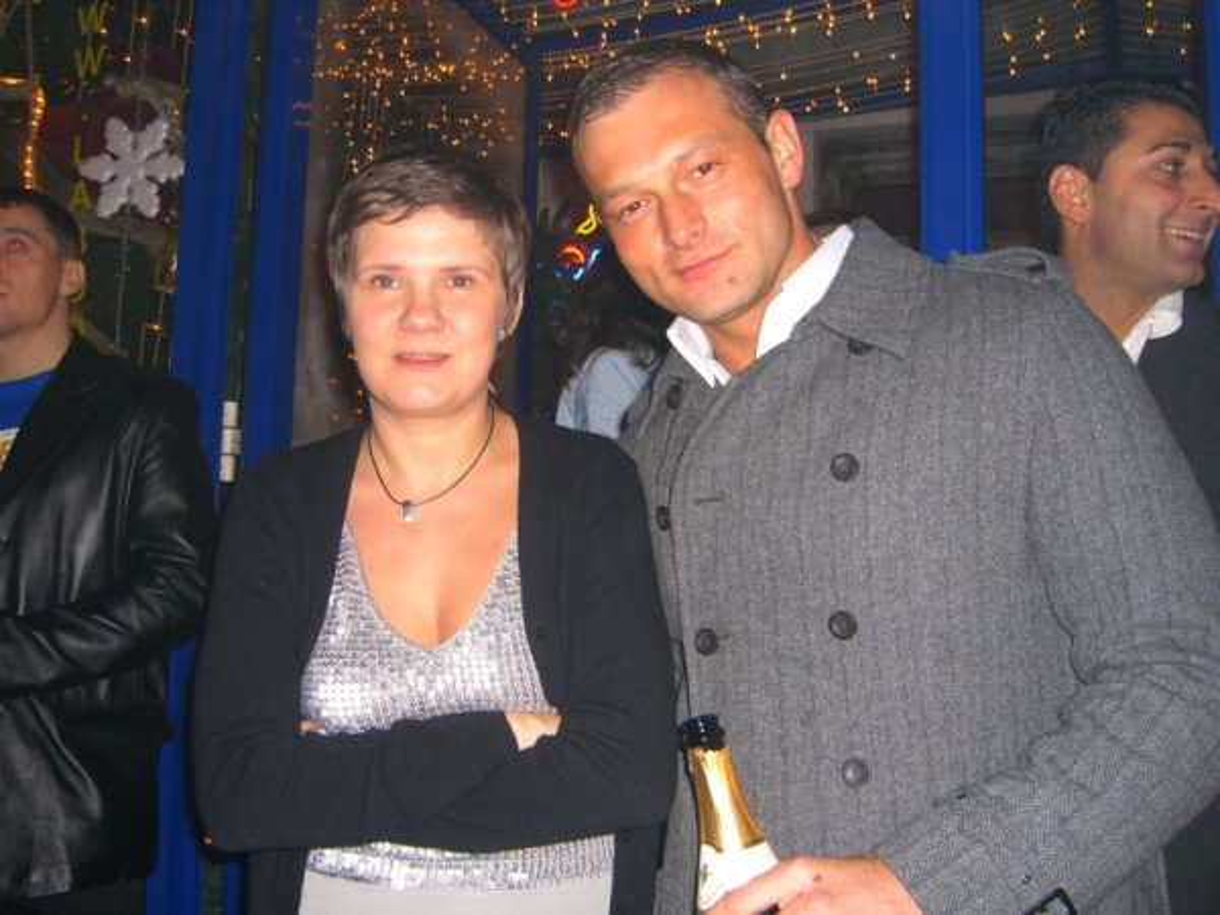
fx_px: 1339
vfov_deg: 37.7
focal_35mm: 38
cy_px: 458
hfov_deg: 49.0
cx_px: 610
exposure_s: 1/60
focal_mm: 7.9
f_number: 2.8
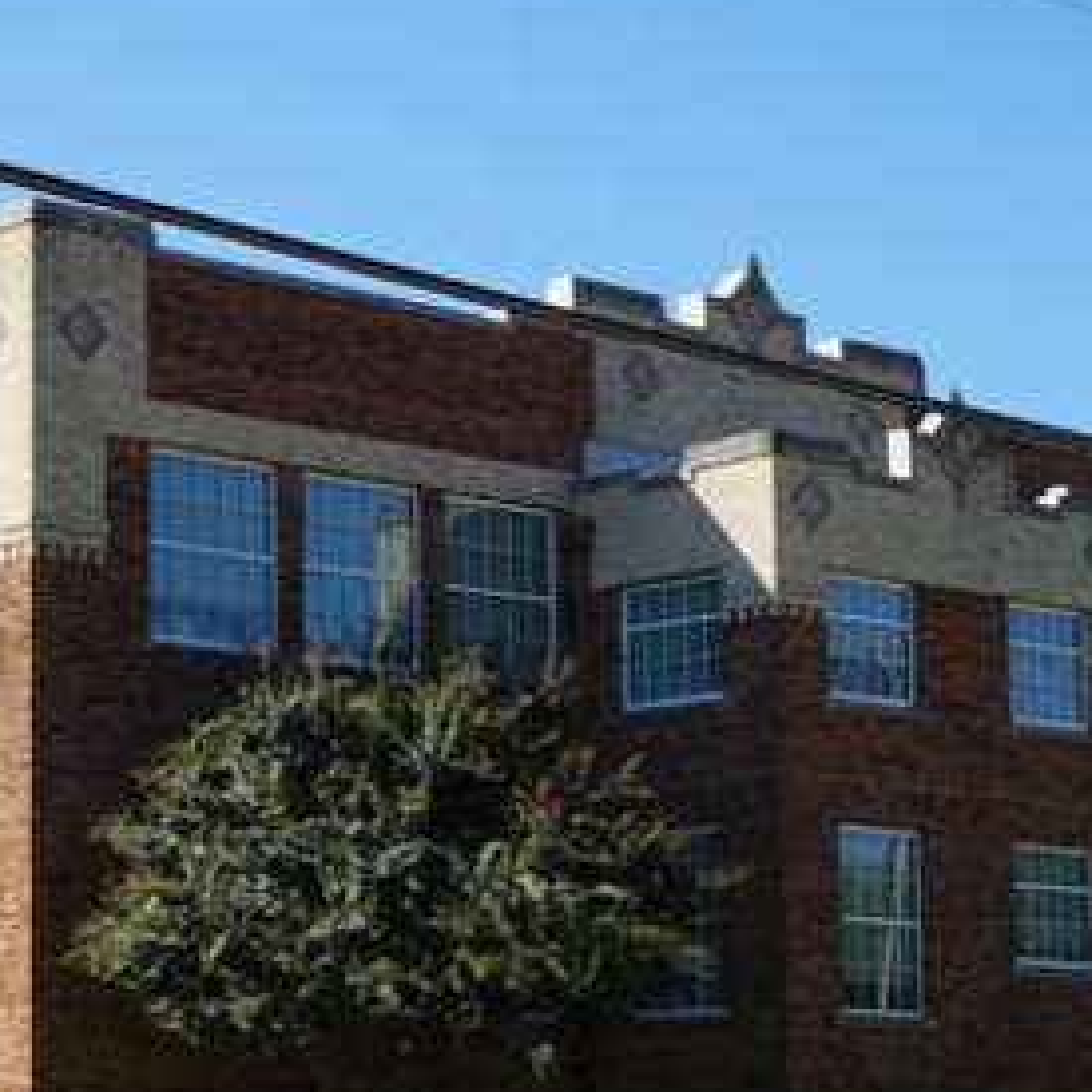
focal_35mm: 104
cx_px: 119
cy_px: 749
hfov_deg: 16.5
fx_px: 3712
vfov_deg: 16.7
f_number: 11
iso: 100
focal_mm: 28
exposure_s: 1/125
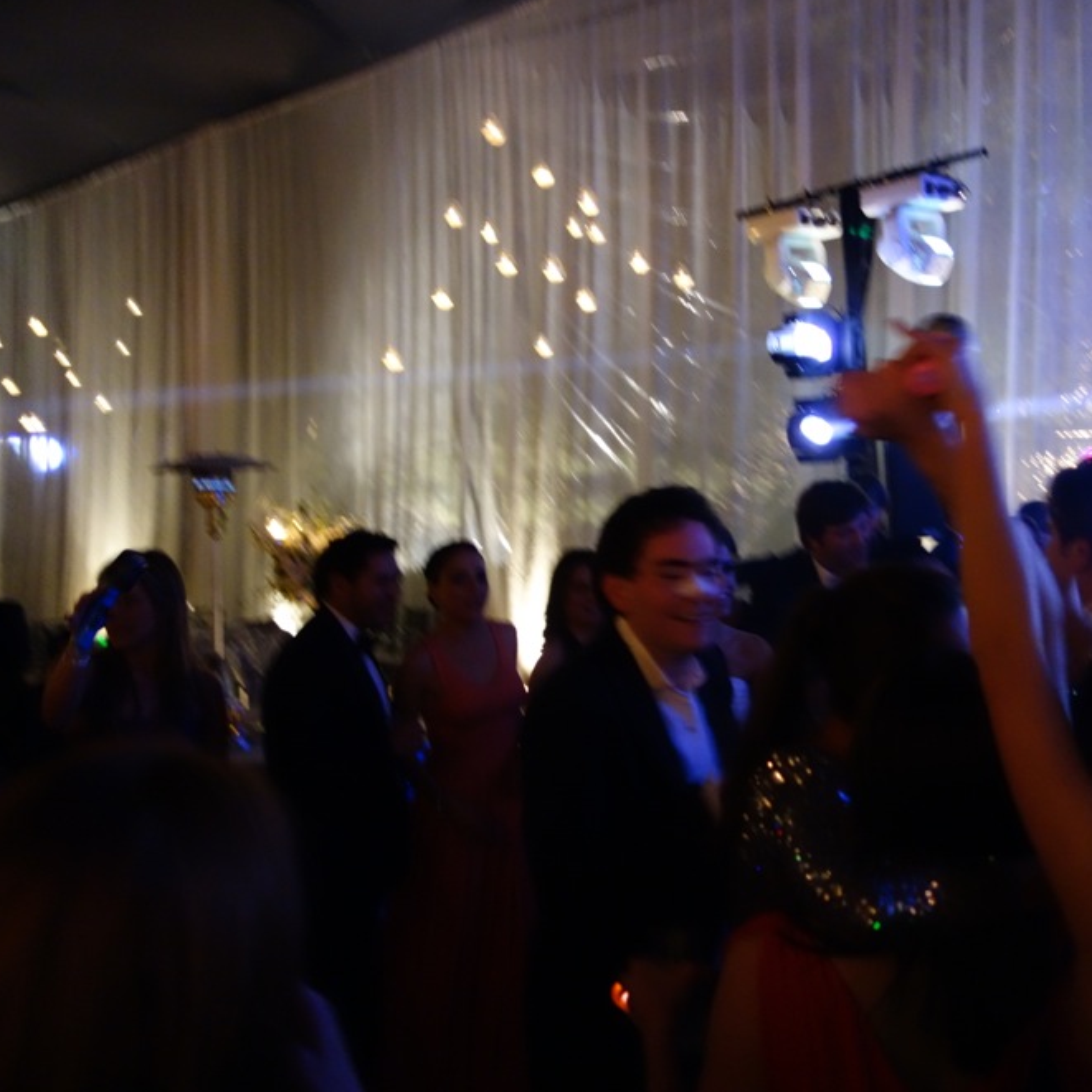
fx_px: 1285
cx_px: 667
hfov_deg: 45.7
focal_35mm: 36
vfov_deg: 46.0
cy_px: 544
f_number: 1.8
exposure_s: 1/30
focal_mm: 10.4
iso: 1250
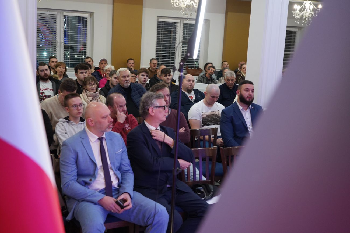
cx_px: 175
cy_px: 116
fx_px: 447
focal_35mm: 46
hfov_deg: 42.7
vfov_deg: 29.3
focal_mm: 46
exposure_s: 1/125
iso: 2500
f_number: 4.5
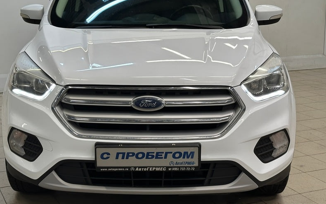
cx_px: 143
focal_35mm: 58
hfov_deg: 35.1
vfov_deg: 22.3
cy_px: 77
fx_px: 515
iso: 80
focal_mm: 6.86
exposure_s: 1/100
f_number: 1.78
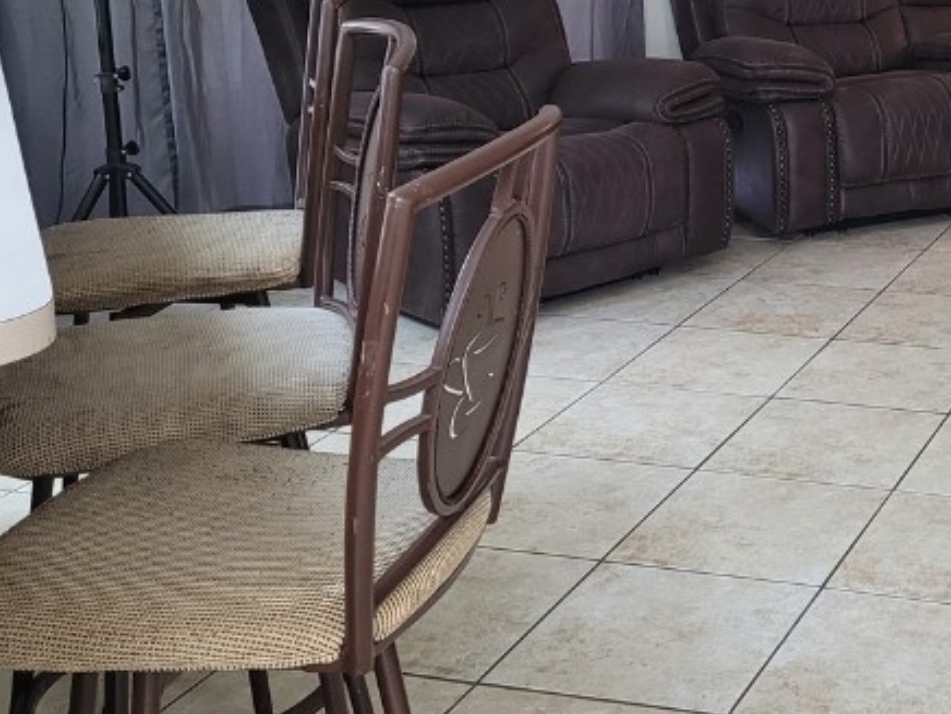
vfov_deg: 23.5
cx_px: 964
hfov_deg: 29.5
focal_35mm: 61
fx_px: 1676
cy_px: 87
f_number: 1.8
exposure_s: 1/40
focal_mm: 5.4
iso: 320
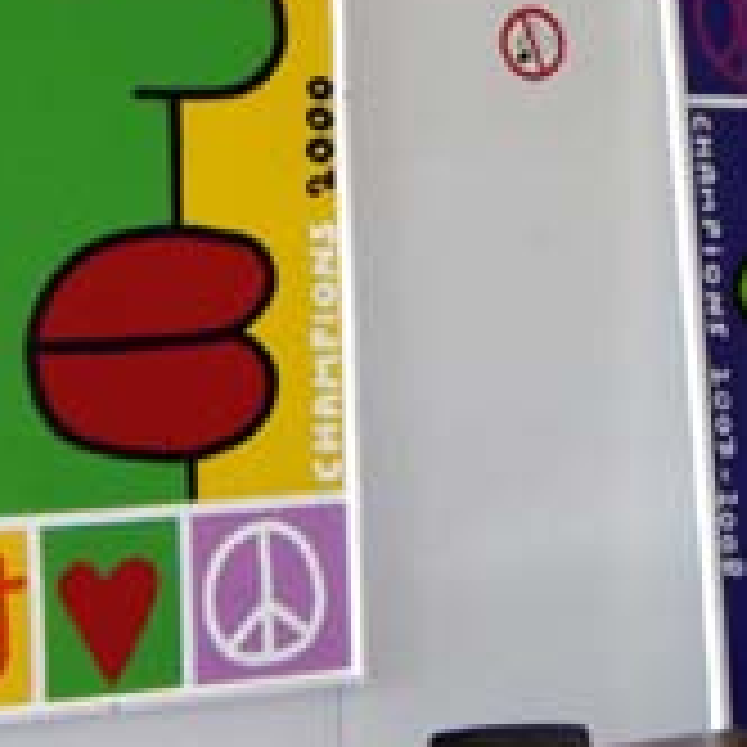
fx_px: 2222
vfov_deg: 19.0
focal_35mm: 91
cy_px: 189
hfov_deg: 19.0
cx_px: 490
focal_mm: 6.2
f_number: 2.7
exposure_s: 1/60
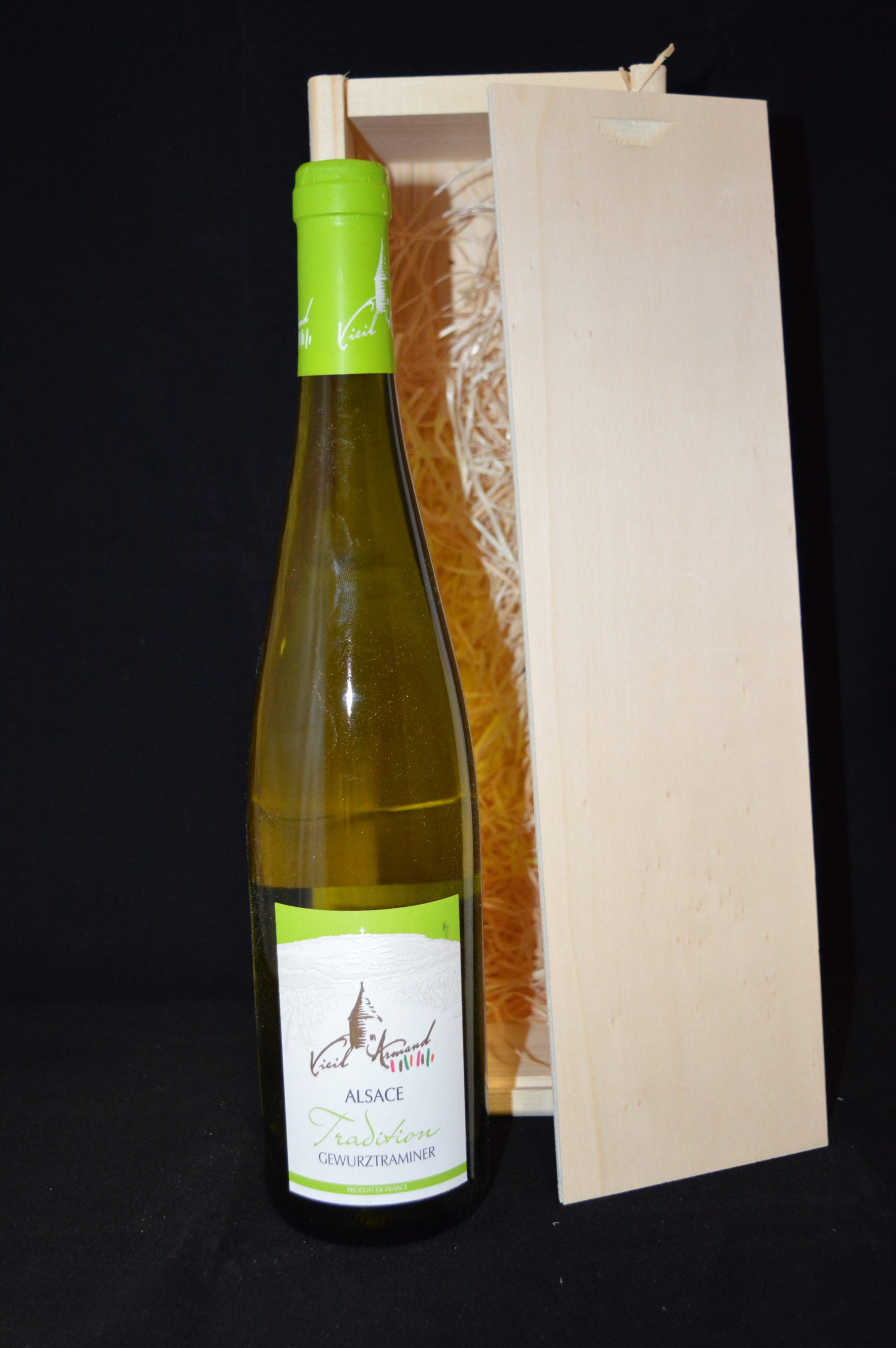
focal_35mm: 42
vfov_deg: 46.4
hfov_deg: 31.8
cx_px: 448
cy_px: 674
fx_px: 1571
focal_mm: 28
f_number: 4.2
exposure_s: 1/60
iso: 1600
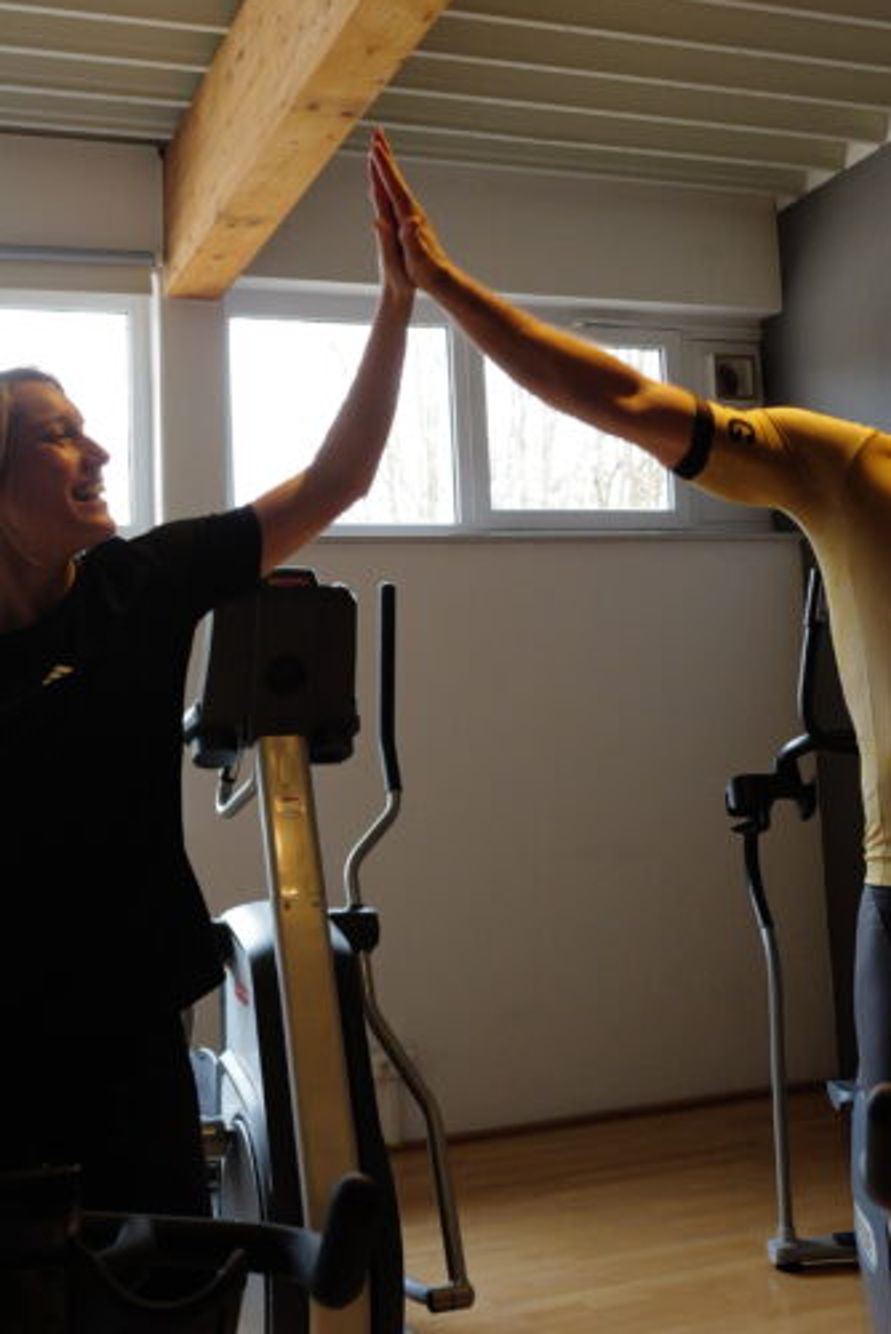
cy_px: 459
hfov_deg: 31.2
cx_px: 484
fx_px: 1594
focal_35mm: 43
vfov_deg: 44.8
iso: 2000
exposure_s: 1/125
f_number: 11
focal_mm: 21
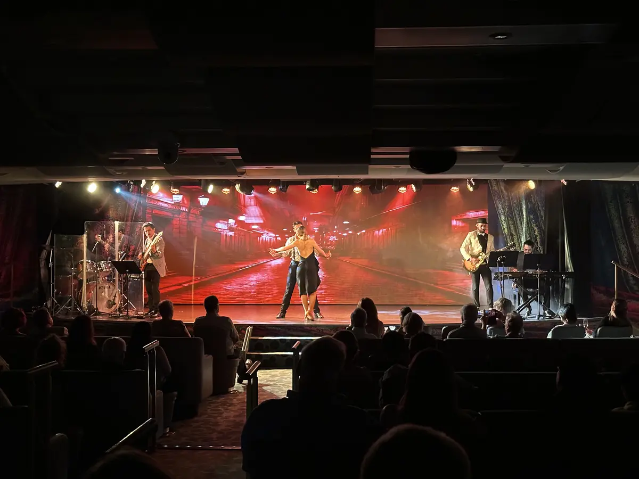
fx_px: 886
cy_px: 240
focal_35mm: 48
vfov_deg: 30.3
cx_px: 320
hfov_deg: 39.7
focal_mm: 6.86
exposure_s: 1/30
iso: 640
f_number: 1.78
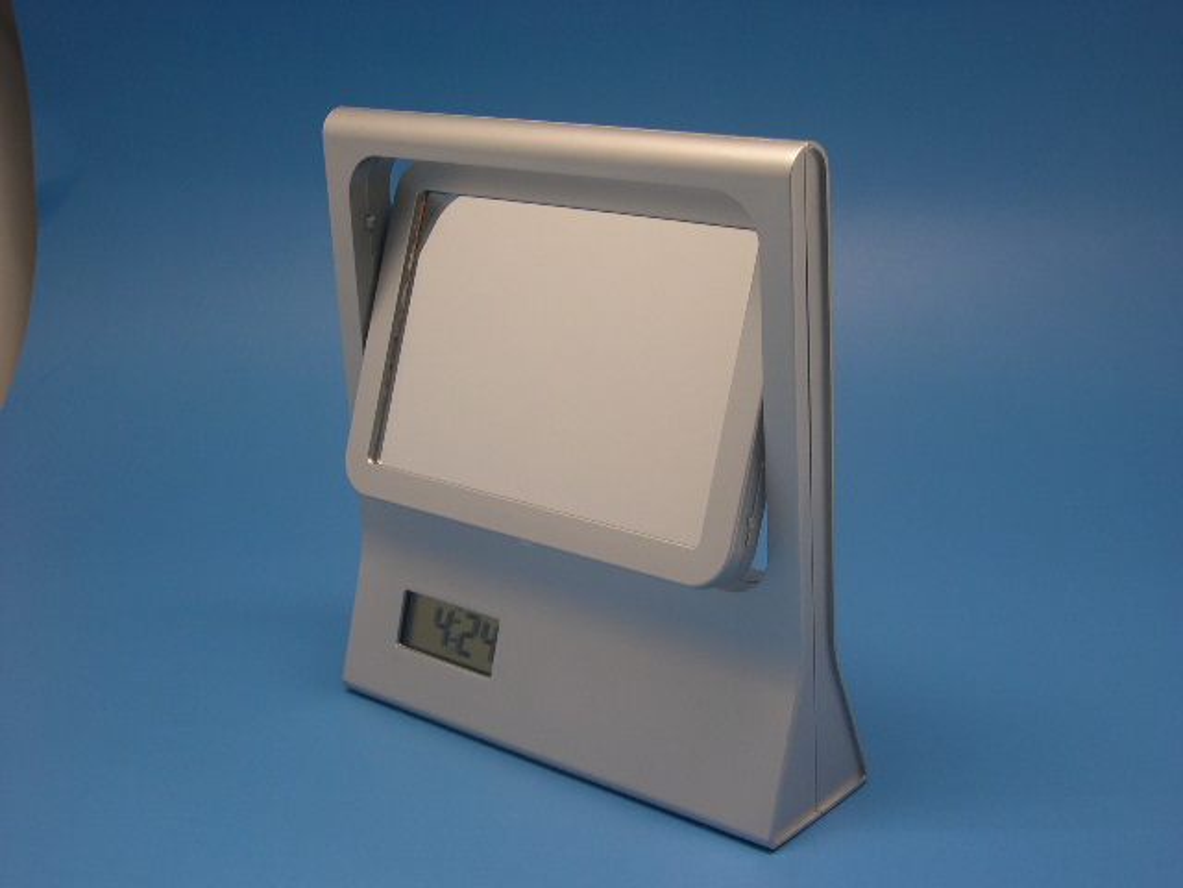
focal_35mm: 52
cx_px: 592
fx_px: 1777
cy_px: 444
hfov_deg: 36.8
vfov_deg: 28.0
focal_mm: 11.1
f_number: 3.2
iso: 100
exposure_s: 1/53.3
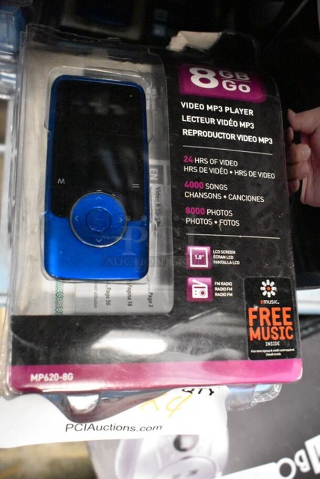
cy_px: 240
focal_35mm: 36
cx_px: 160
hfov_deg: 37.0
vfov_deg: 53.1
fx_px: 479
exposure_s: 1/125
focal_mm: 24
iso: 16000
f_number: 5.6
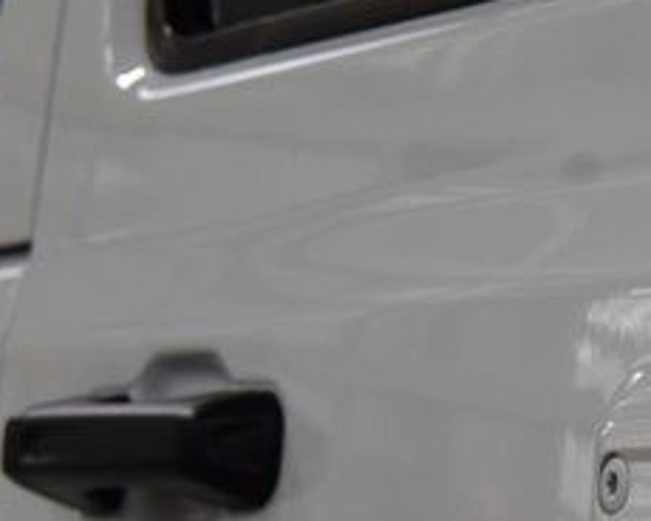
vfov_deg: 7.6
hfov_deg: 9.4
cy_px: 432
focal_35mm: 204
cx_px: 750
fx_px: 3930
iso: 1100
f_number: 8
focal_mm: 52
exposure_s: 1/60
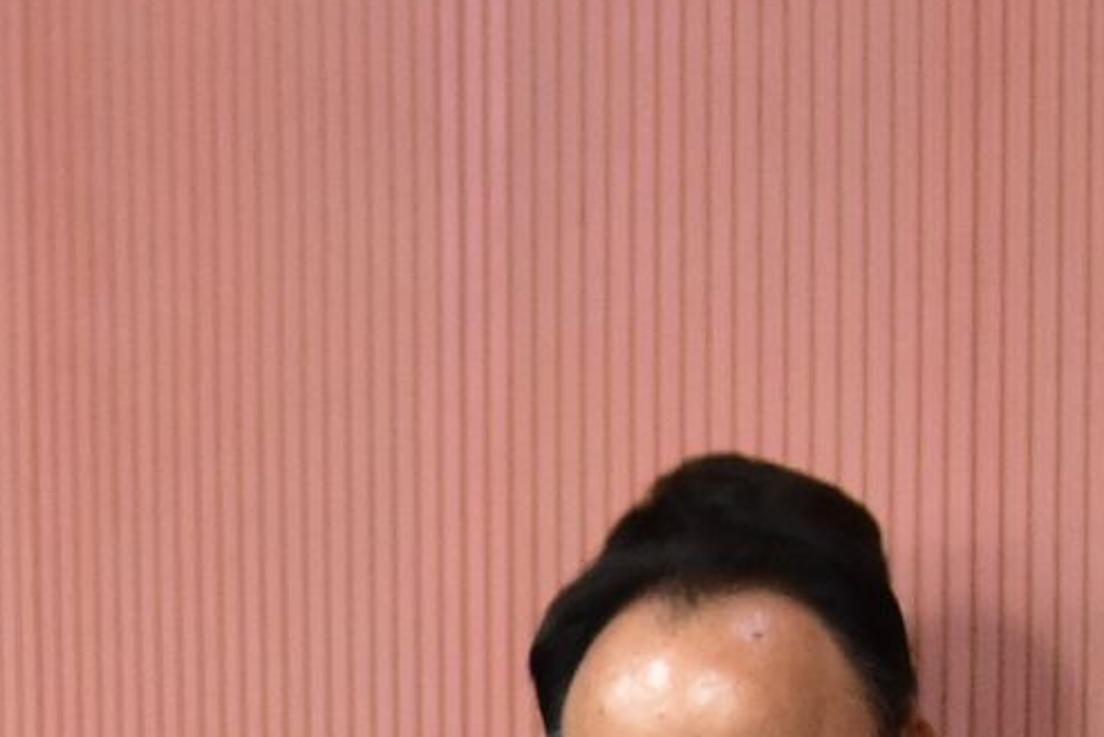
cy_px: 1194
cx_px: -387
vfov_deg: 6.7
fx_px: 6227
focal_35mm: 203
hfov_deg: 9.9
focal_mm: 40
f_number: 5.6
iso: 2500
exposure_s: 1/125
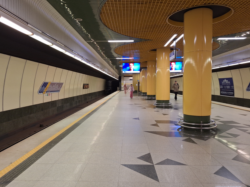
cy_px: 91
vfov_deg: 54.9
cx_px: 122
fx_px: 181
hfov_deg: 69.4
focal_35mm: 25
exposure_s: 1/50
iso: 160
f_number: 1.8
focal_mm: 5.54
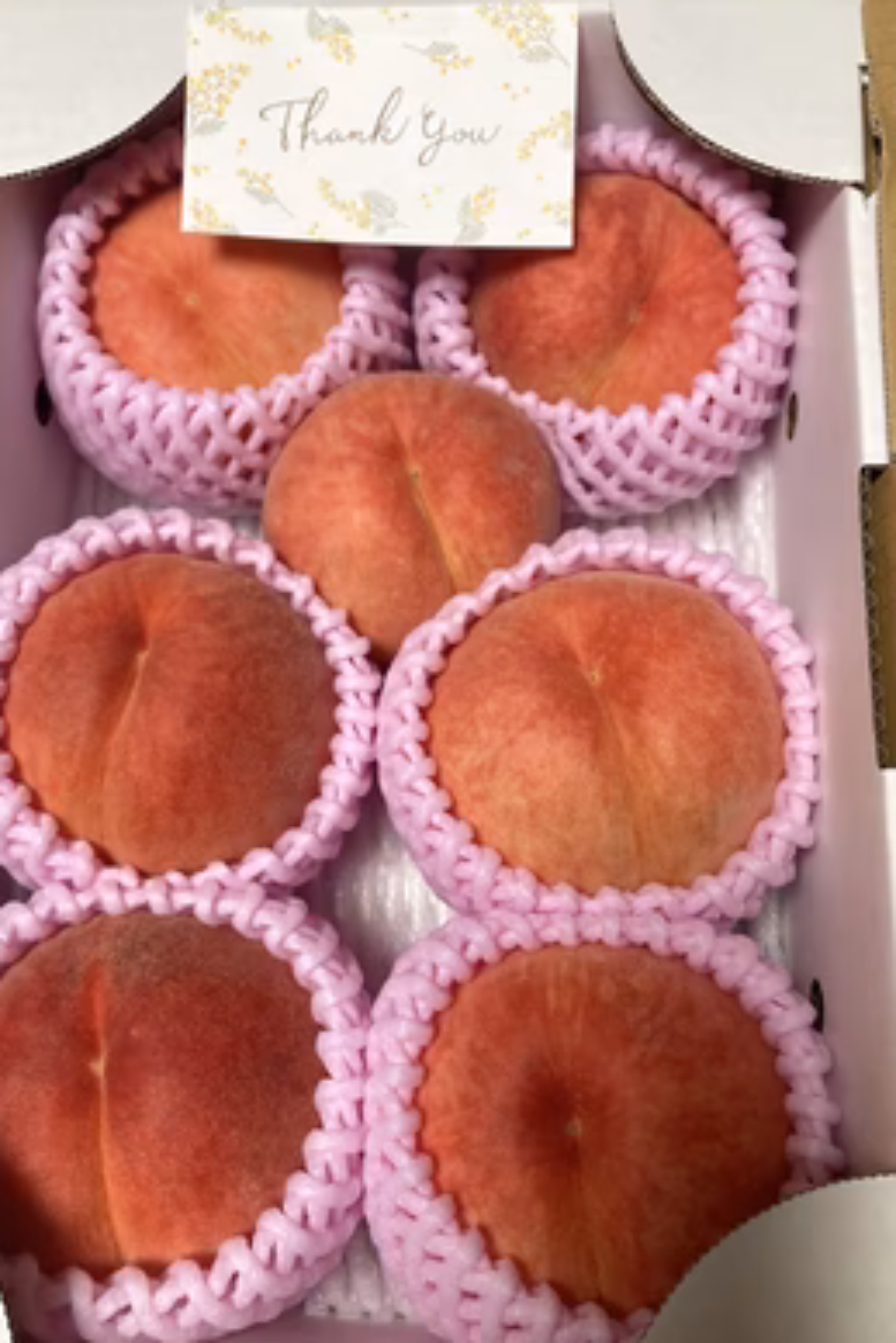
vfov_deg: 61.9
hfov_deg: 43.6
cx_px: 391
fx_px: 1119
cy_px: 665
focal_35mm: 30
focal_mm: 3.99
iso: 160
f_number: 1.8
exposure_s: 1/50
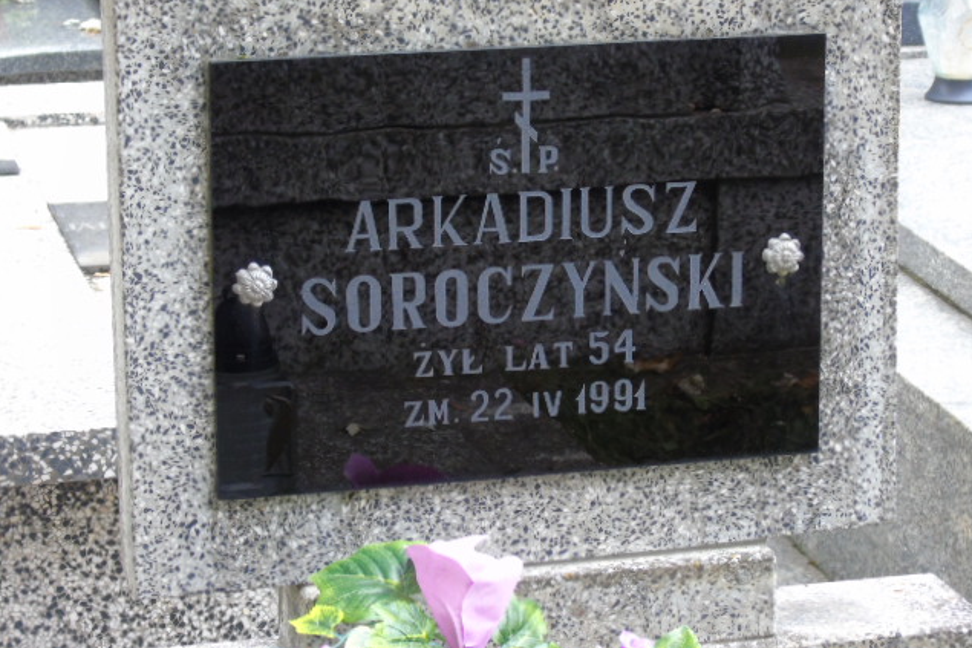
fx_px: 3509
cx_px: 487
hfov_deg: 15.8
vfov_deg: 10.5
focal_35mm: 130
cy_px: 291
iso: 320
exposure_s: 1/60
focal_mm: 22
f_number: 4.6
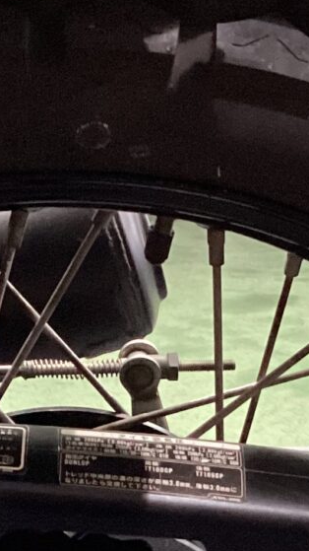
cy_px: 553
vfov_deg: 18.0
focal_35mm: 116
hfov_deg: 10.4
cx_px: 86
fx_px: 1691
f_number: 2.4
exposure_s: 1/40
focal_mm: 3.3
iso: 400
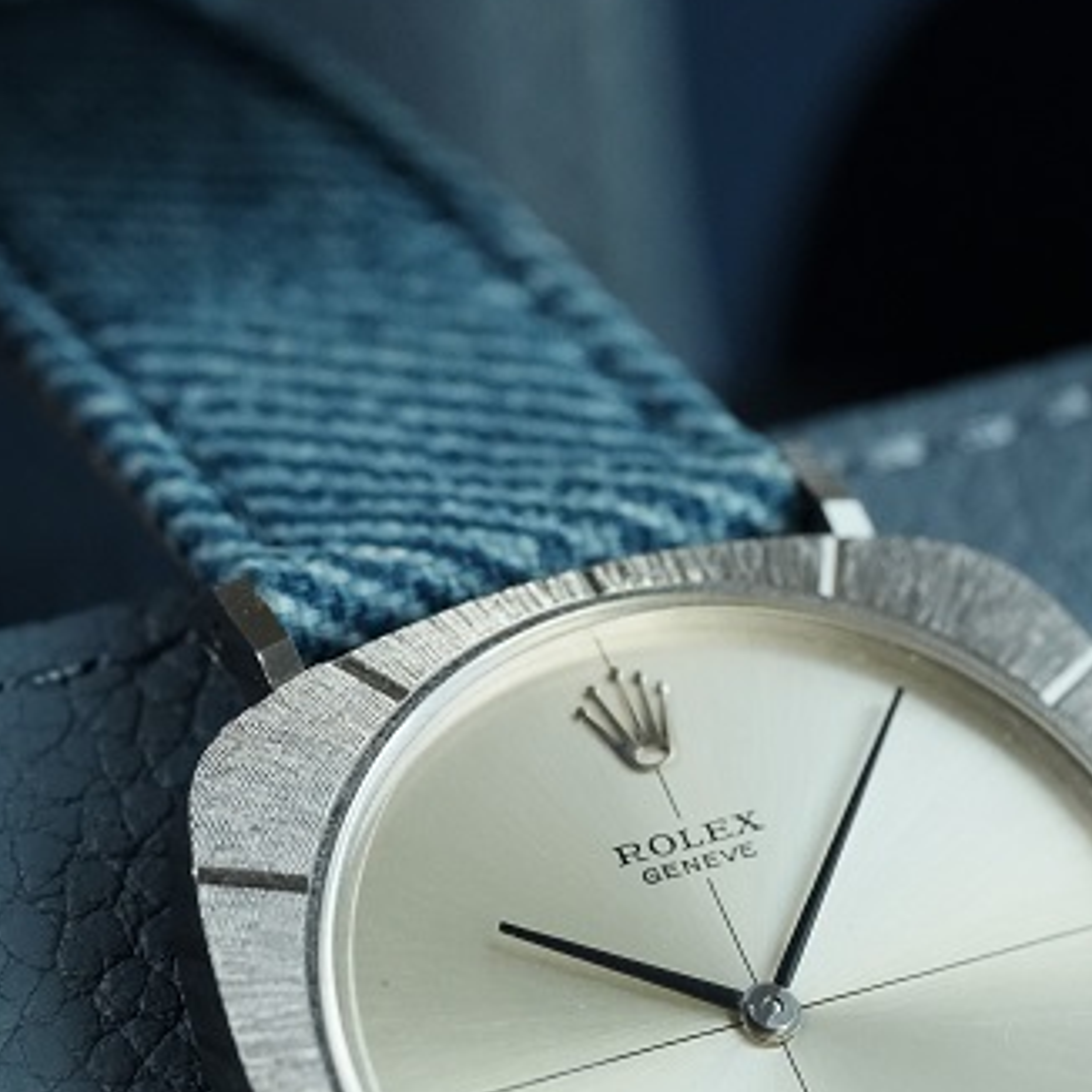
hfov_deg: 9.1
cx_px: 757
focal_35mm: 192
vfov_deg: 9.1
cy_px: 1070
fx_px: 6853
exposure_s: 1/250
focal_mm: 105
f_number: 7.1
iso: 3200
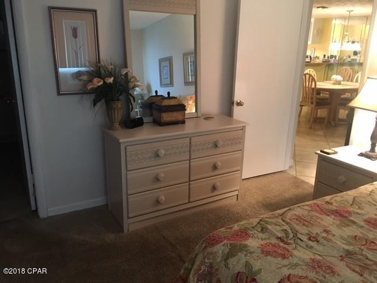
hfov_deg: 61.7
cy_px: 142
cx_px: 188
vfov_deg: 48.2
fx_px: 316
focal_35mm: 29
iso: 200
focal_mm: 4.15
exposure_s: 1/30
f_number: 2.2
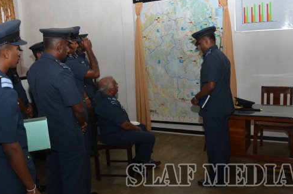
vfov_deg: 39.8
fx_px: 268
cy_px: 92
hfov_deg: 57.3
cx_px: 143
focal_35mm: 33
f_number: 4
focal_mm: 18
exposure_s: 1/125
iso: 400
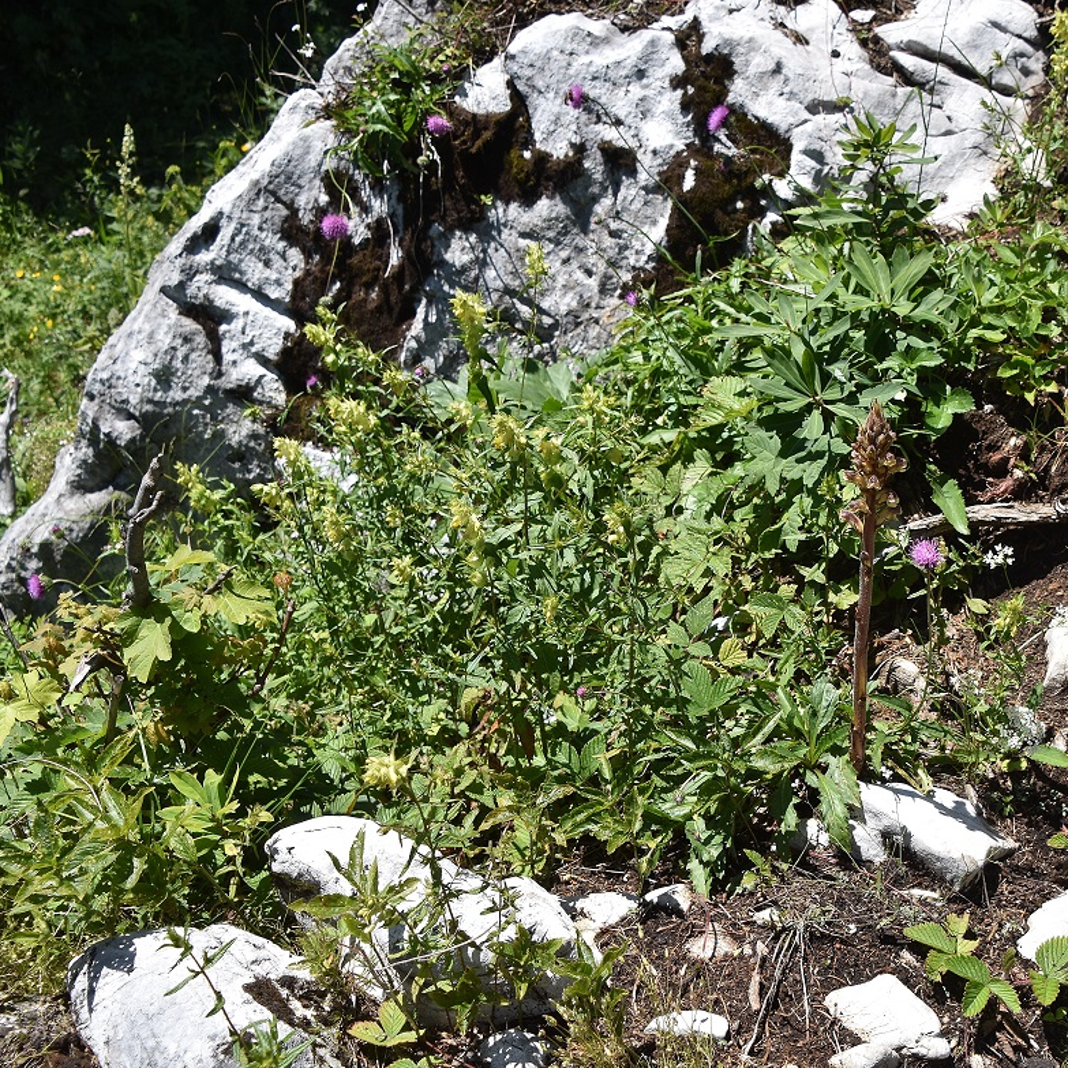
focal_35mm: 43
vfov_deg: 39.2
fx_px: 1501
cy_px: 544
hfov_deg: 38.3
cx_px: 788
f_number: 8
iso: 200
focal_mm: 22
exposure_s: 1/640
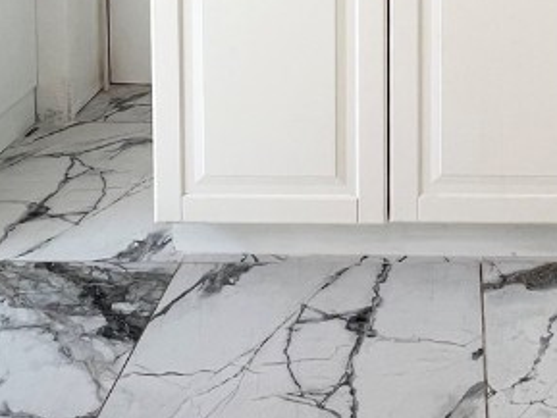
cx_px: 457
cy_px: -212
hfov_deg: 39.4
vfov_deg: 24.4
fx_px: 740
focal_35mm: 46
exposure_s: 1/120
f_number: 1.8
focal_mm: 1.57
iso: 50
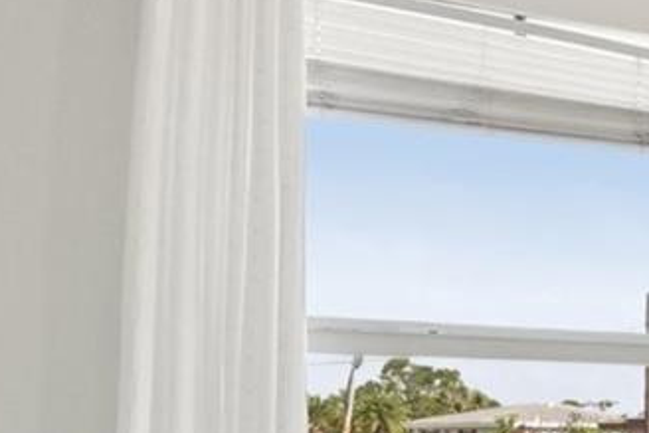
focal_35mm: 78
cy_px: 439
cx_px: 1302
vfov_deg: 17.1
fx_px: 1407
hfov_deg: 17.9
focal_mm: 16
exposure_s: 1/125
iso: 400
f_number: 8
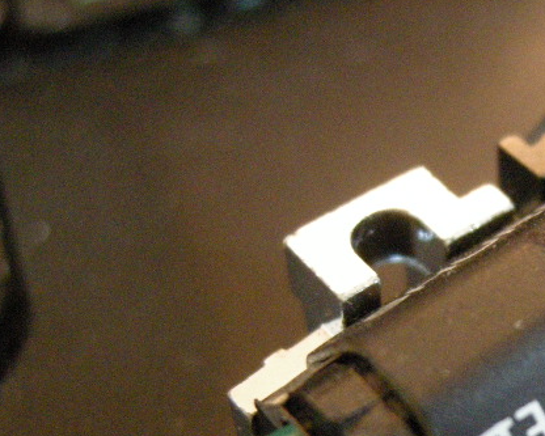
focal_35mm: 84
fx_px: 1355
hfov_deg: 21.6
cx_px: 595
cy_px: 411
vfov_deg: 17.9
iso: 667
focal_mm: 7.5
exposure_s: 1/8
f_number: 2.7
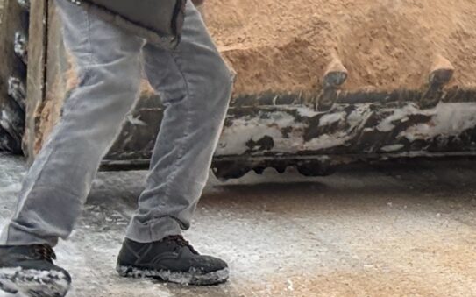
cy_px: -238
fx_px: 3372
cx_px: 870
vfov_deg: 5.0
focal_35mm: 260
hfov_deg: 7.8
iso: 32
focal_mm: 5.96
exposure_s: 1/240
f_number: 1.6
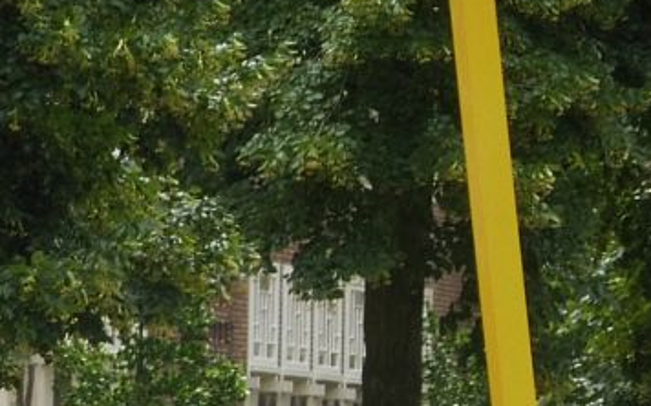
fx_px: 12482
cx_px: -234
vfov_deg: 1.9
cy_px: 644
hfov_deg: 3.0
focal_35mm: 704
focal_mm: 41.3
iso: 160
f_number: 6.3
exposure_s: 1/100
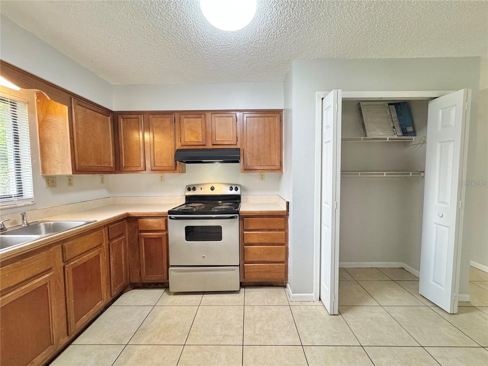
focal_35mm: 14
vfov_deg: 85.7
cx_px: 244
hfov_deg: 102.1
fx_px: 197
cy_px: 183
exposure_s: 1/120
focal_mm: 2.22
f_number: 2.2
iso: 320
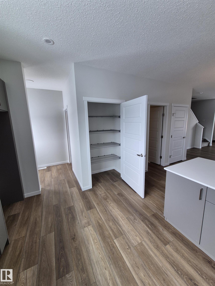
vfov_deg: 106.2
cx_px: 108
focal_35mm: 13
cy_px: 143
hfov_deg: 89.9
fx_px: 108
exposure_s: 1/133
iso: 50
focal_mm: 1.74
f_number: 2.2
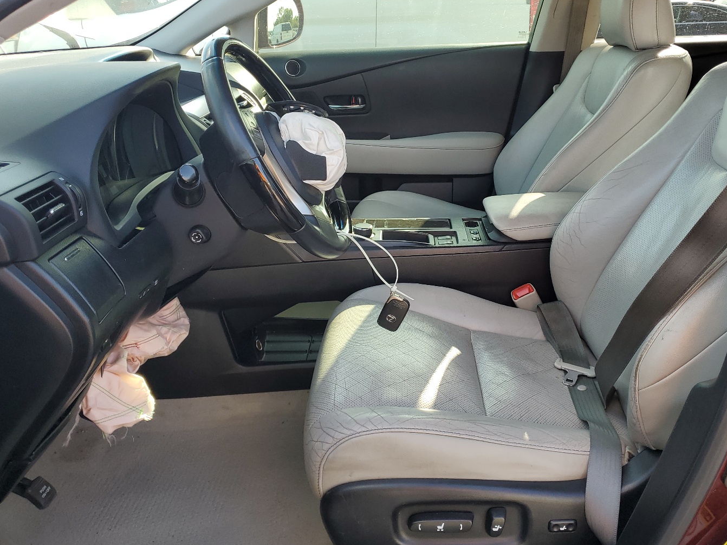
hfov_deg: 58.3
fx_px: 651
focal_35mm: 31
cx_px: 399
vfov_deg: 45.4
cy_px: 253
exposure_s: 1/286
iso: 50
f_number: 1.5
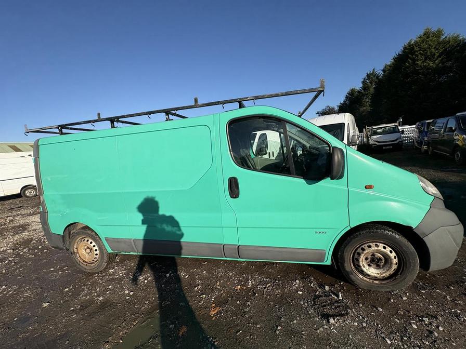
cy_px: 174
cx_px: 233
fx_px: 188
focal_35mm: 14
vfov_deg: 85.7
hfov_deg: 102.1
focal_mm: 2.22
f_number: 2.2
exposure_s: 1/2342
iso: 50
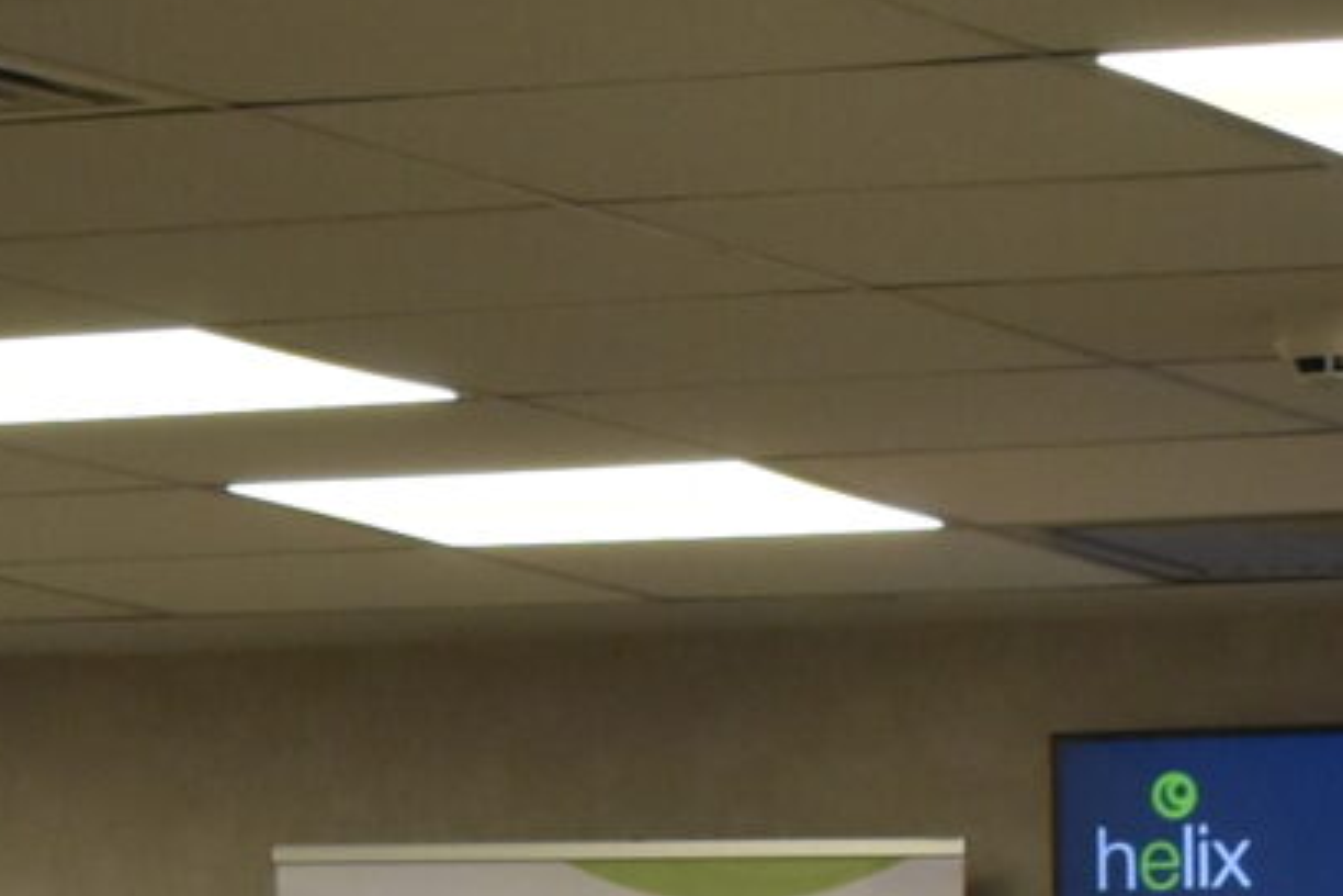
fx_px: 8771
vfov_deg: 5.7
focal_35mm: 235
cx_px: -76
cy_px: 1626
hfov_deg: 8.7
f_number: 4
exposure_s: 1/200
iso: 800
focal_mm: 25
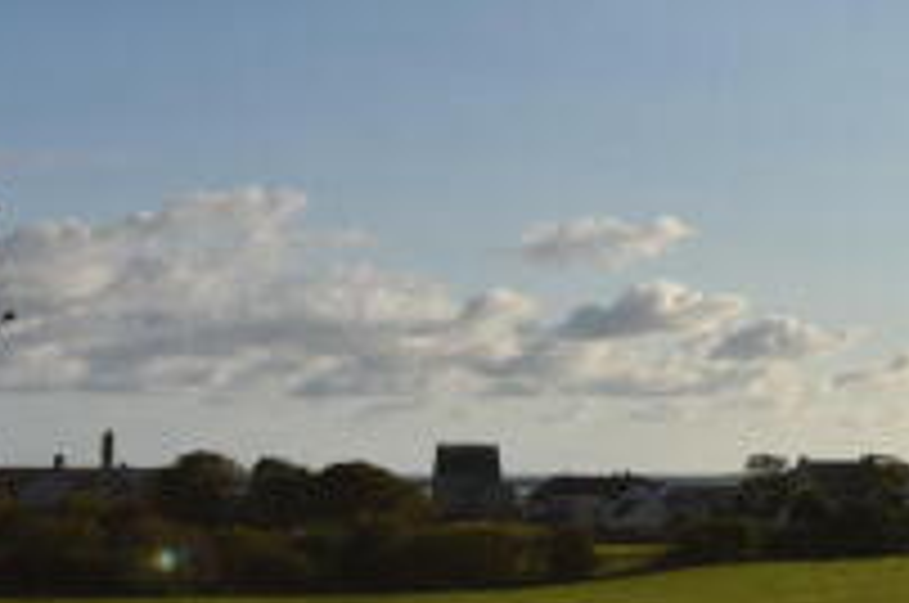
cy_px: 385
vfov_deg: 16.0
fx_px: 2143
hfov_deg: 22.8
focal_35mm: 85
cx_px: 945
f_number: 8
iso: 125
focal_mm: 24
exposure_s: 1/500
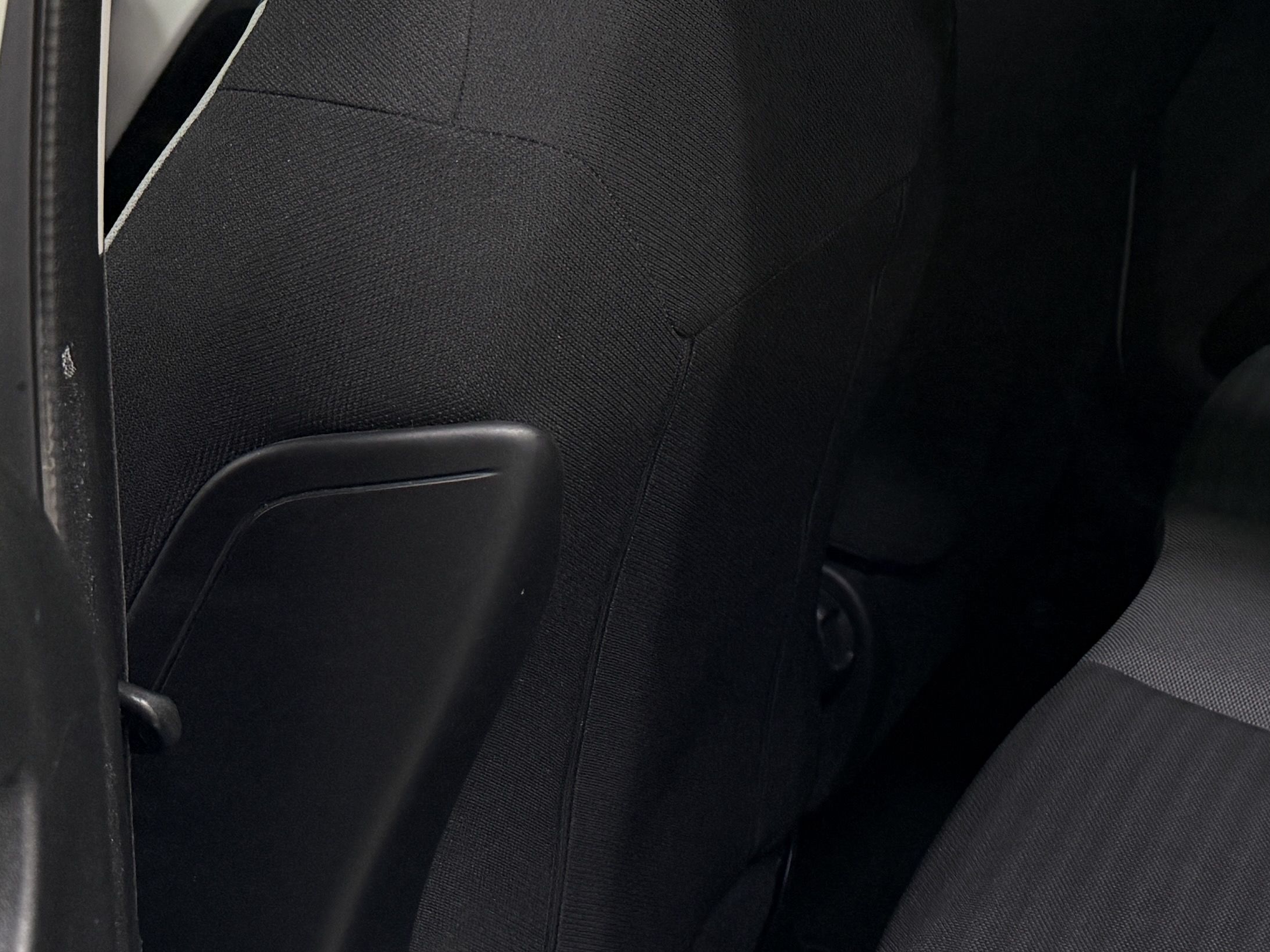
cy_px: 241
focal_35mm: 63
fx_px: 2311
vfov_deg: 23.1
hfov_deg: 28.1
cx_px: 1376
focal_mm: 6.76
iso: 200
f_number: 1.78
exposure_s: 1/50
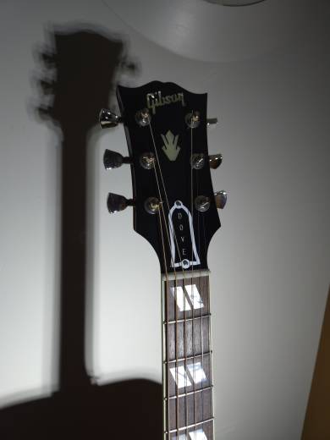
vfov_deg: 73.9
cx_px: 165
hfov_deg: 58.9
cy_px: 220
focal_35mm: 23
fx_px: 292
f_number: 1.8
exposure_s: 1/71
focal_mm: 5.4
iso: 160
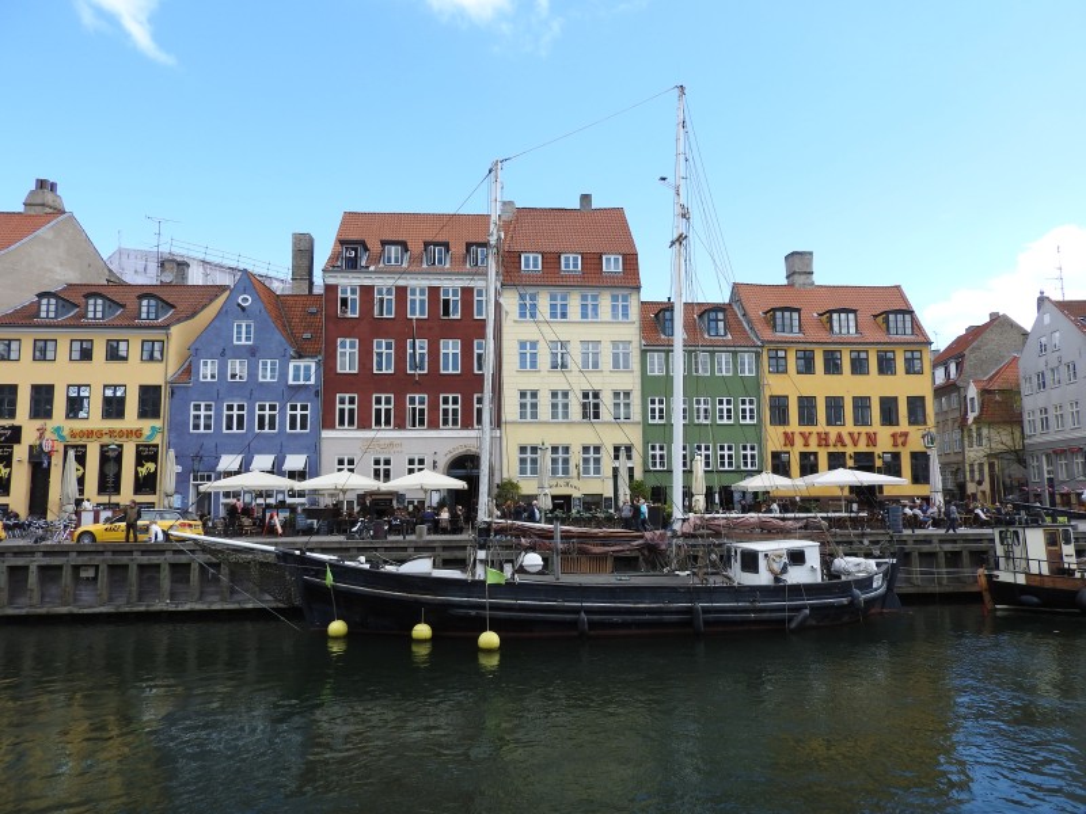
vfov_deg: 56.8
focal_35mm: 24
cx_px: 543
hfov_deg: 71.6
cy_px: 407
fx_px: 753
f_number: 3.3
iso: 100
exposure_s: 1/640
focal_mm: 4.3
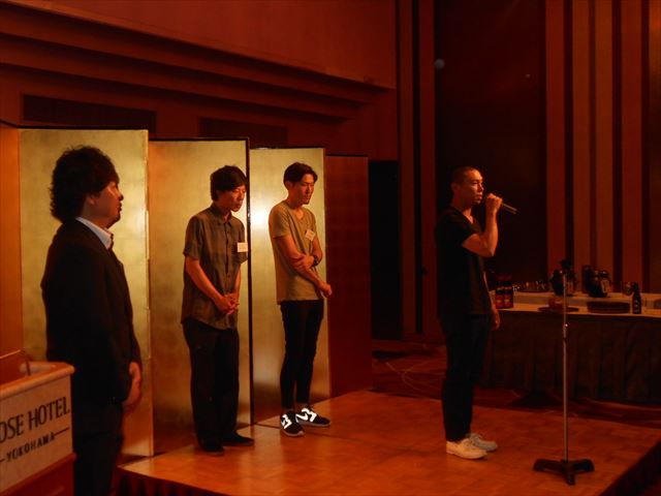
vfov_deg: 33.6
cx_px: 330
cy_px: 248
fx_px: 821
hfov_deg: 43.9
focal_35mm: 43
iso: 200
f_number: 4.2
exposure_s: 1/30
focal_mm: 7.7
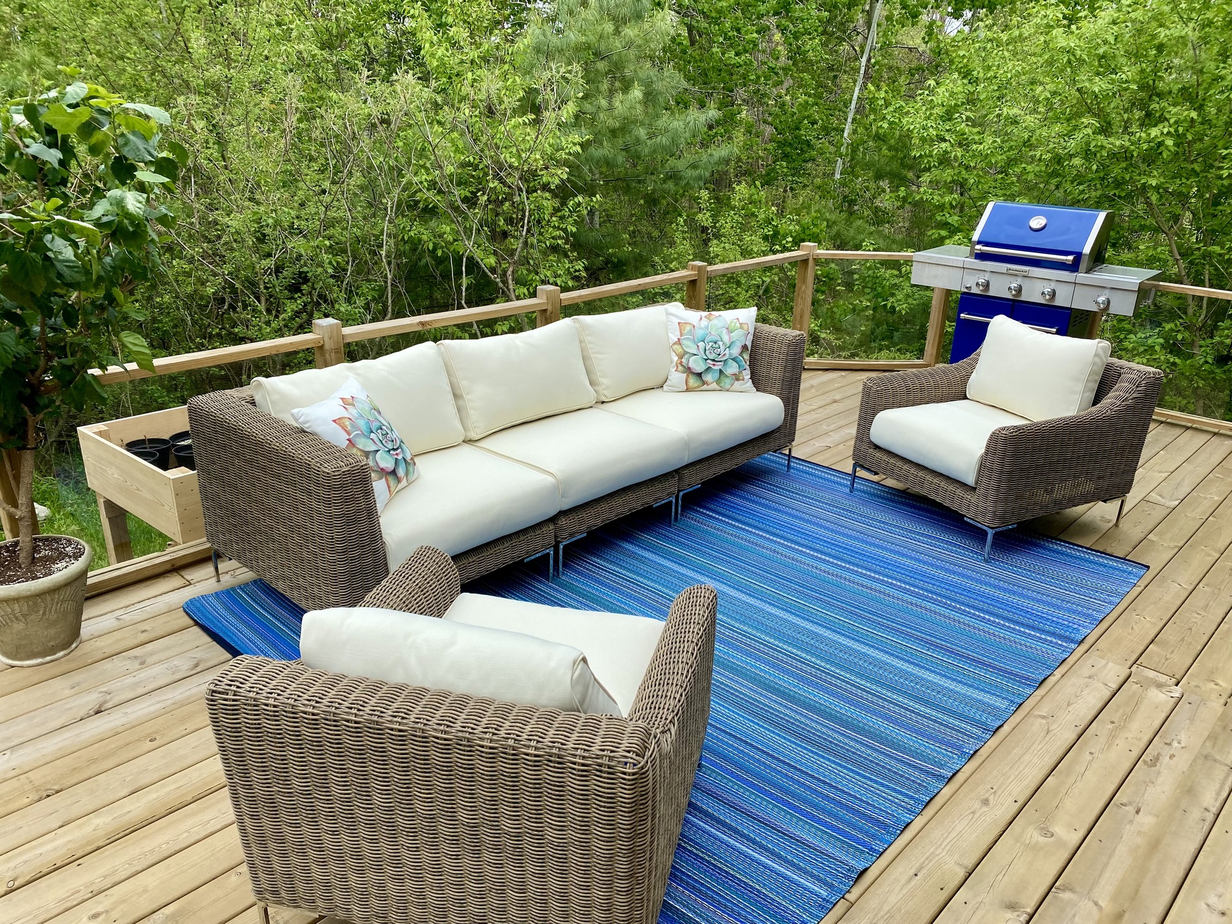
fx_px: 925
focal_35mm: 26
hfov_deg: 67.3
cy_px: 462
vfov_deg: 53.1
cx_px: 616
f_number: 1.8
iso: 32
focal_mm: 4.25
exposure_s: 1/1412
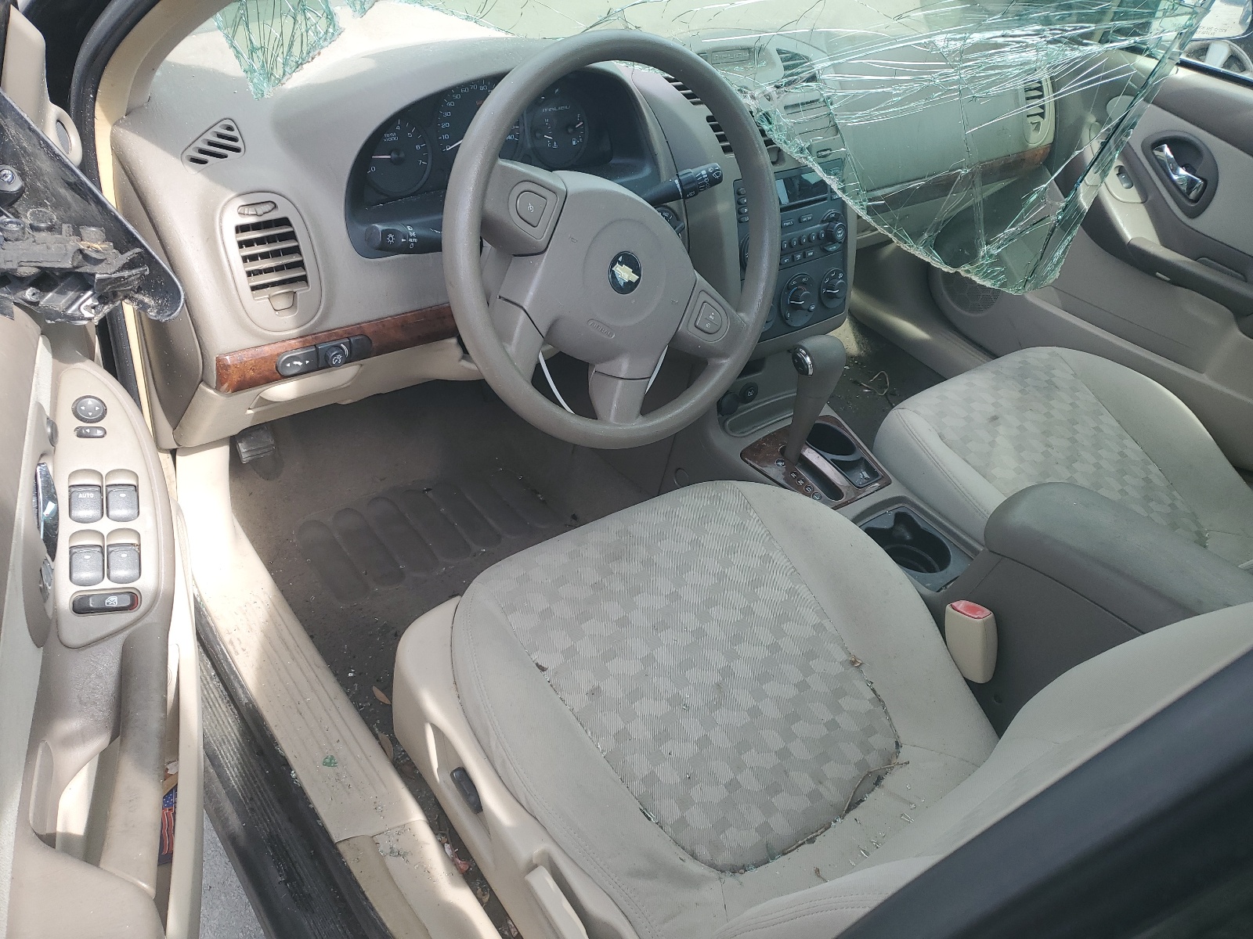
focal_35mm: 26
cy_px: 470
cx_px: 626
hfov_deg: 67.3
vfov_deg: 53.1
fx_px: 941
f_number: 1.5
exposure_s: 1/323
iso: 50
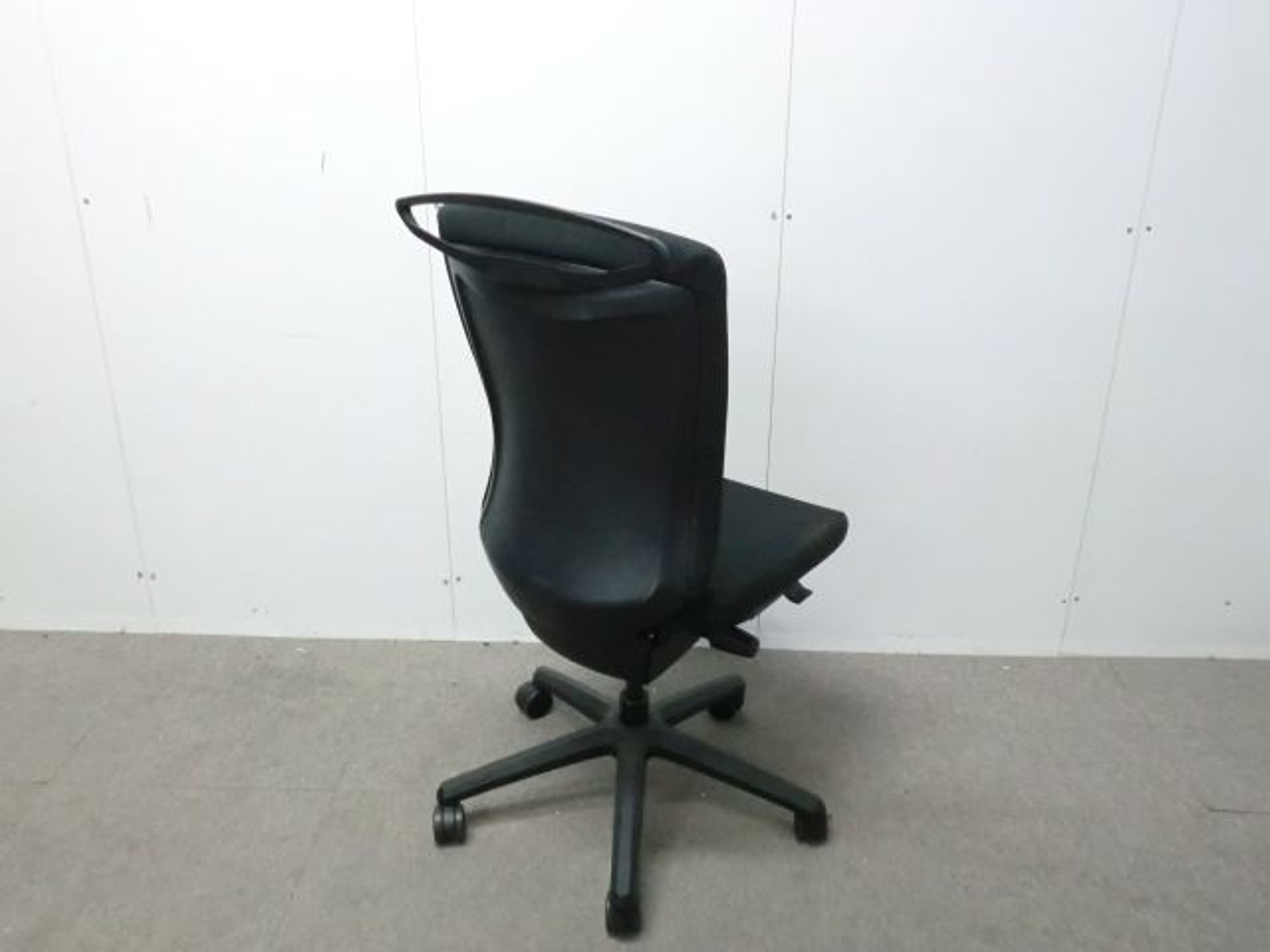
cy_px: 476
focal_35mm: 32
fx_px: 1174
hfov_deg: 56.8
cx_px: 635
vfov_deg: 44.2
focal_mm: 5.8
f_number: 3.5
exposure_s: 1/40
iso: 800
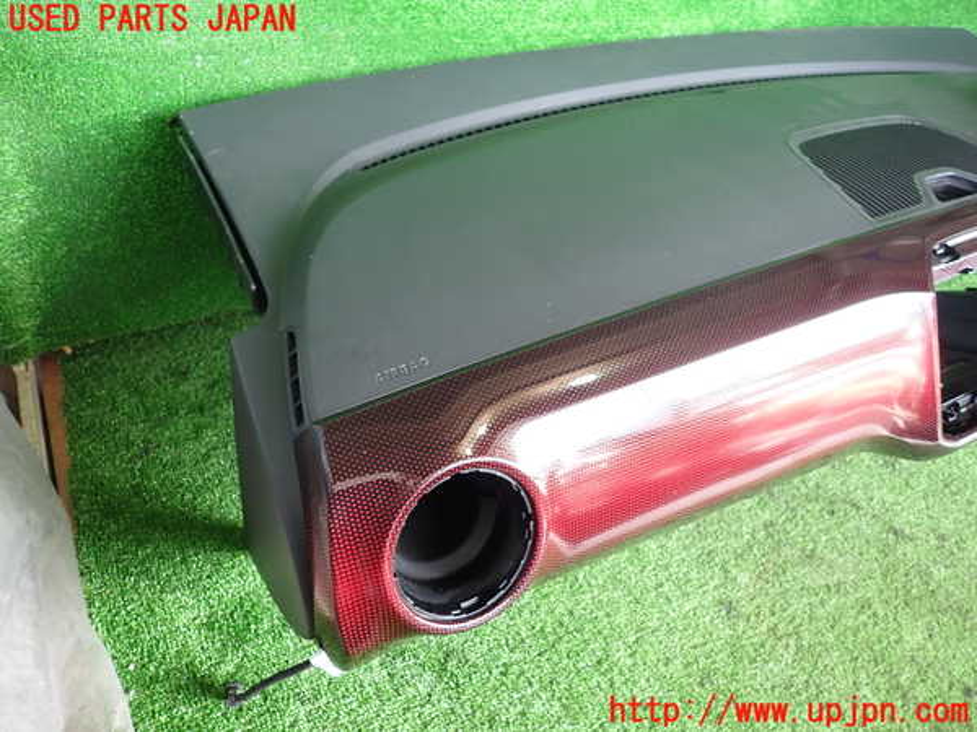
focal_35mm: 25
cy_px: 366
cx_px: 488
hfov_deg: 69.4
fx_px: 706
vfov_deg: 54.9
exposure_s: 1/50
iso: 200
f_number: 2
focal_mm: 4.5
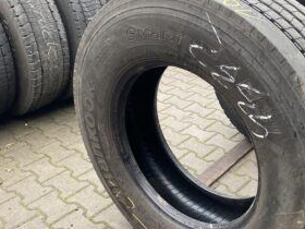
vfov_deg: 35.8
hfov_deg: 46.6
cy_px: 137
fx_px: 352
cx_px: 180
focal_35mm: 40
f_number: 1.8
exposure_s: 1/100
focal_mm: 4.25
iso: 125
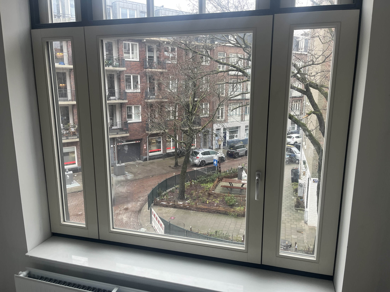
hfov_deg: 67.3
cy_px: 146
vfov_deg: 53.1
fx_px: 293
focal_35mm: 26
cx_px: 195
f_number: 1.6
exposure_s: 1/121
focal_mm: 5.1
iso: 100
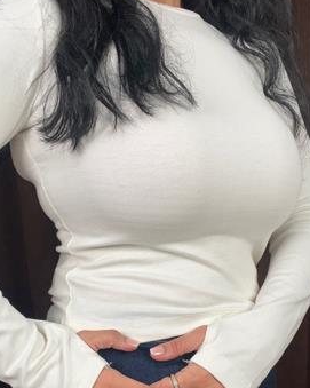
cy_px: 290
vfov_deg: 39.3
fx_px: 528
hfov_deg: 32.7
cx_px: 150
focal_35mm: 46
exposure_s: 1/100
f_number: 2.2
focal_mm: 2.71
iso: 32
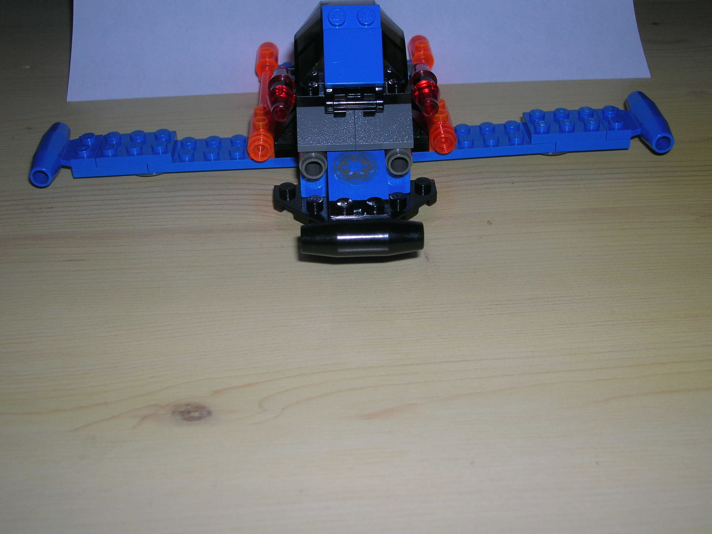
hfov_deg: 41.2
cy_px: 267
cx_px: 356
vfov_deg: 31.5
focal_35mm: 46
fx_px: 946
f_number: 3.2
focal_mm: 7.7
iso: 50
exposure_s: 1/60.1
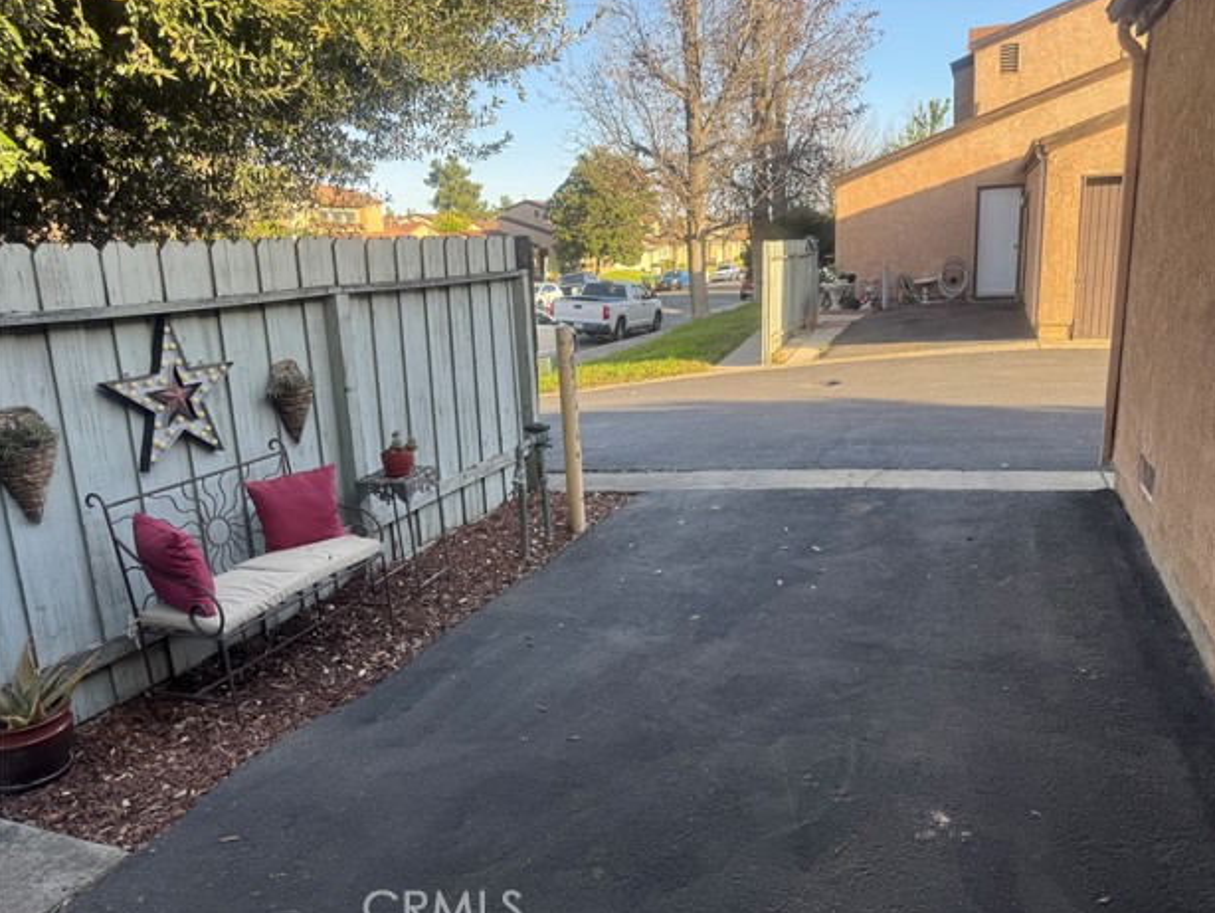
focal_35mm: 25
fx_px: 878
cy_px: 461
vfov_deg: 54.9
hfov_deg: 69.3
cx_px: 629
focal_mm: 6.76
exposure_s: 1/477
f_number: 1.78
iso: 80
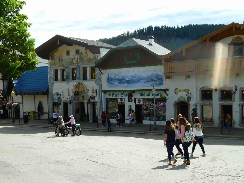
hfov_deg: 42.1
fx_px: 317
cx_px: 122
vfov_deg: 32.2
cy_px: 92
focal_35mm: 45
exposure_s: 1/320
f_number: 4.2
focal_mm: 8.1
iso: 80
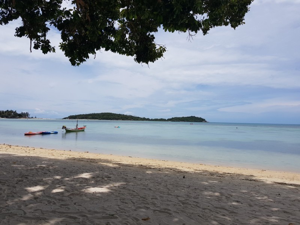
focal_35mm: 26
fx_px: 225
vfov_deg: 53.1
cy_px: 112
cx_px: 150
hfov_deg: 67.3
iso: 40
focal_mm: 4.2
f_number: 1.7
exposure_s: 1/4816
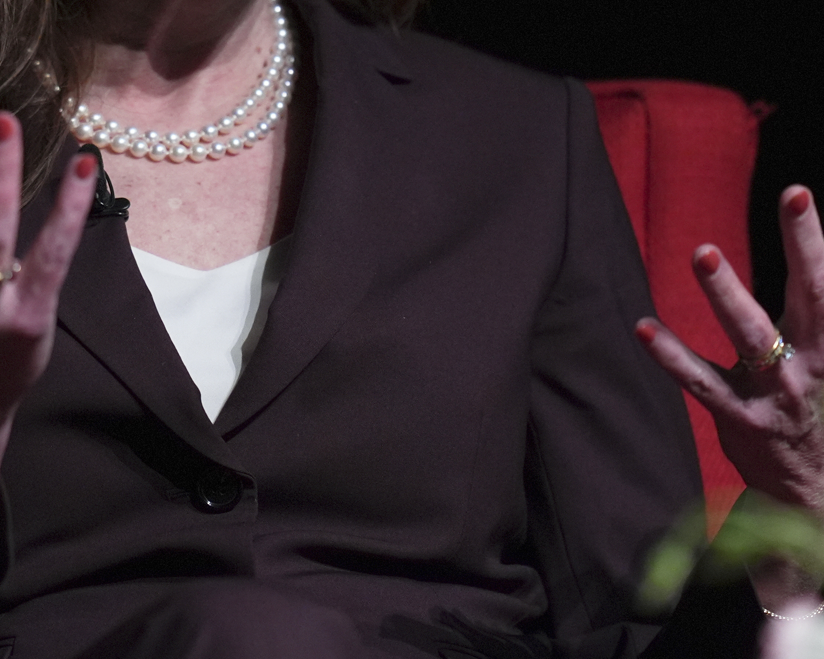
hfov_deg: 2.0
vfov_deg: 1.6
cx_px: 250
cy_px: 48
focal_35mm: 980
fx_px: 23897
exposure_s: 1/500
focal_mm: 400
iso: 2500
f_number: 2.8
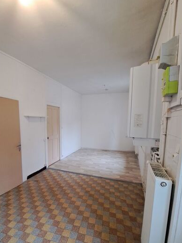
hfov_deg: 77.4
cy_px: 138
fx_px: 112
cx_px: 75
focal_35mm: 16
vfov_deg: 93.9
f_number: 2.2
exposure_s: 1/33
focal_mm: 1.74
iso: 250
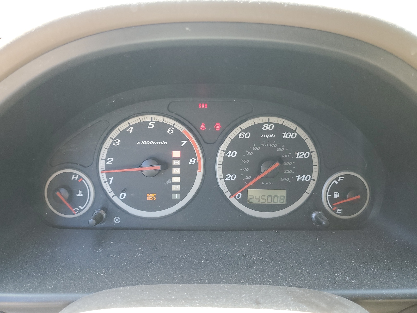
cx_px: 208
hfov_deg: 67.3
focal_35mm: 26
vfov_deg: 53.1
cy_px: 156
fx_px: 313
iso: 71
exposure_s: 1/120
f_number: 1.5
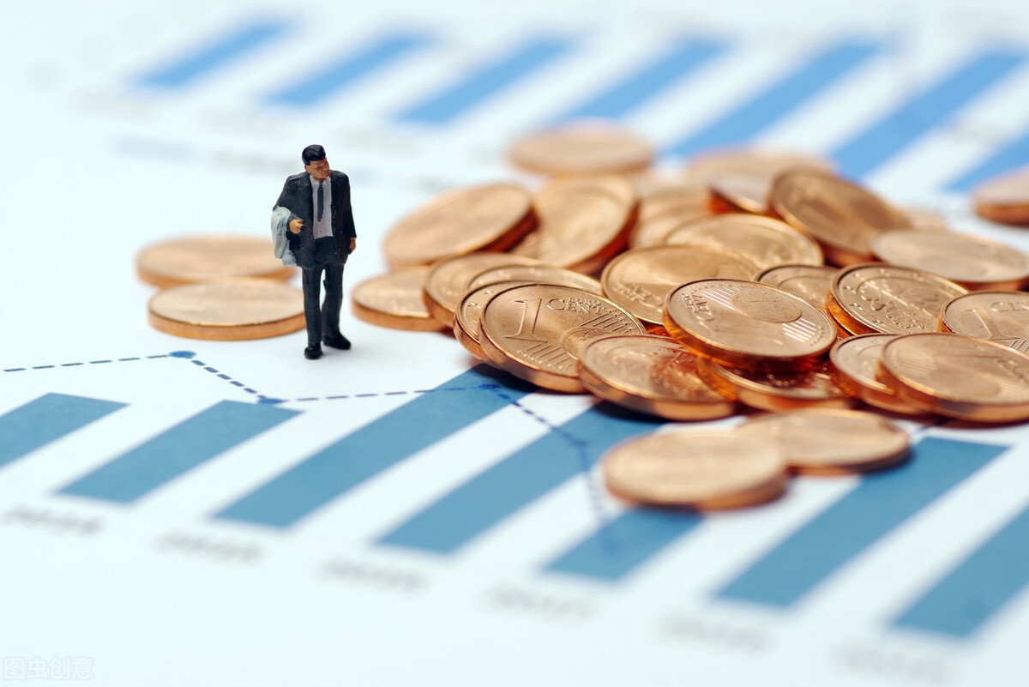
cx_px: 514
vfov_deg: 9.0
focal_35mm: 153
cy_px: 344
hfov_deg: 13.4
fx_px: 4375
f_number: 5.6
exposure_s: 1/160
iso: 200
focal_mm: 100
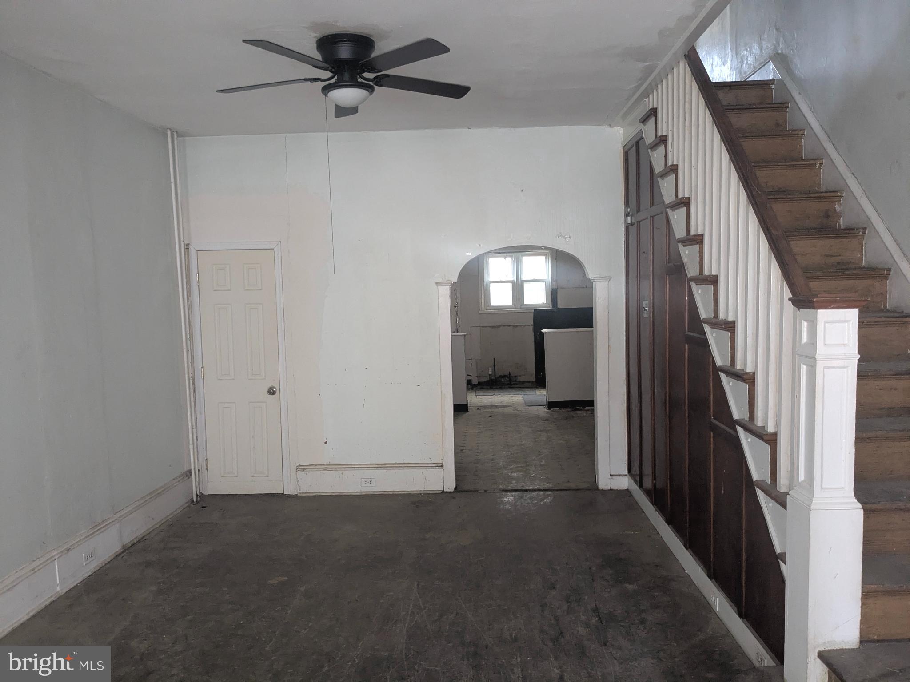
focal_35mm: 27
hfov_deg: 65.3
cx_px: 455
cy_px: 341
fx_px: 710
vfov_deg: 51.4
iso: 509
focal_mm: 4.38
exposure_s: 1/24
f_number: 1.73
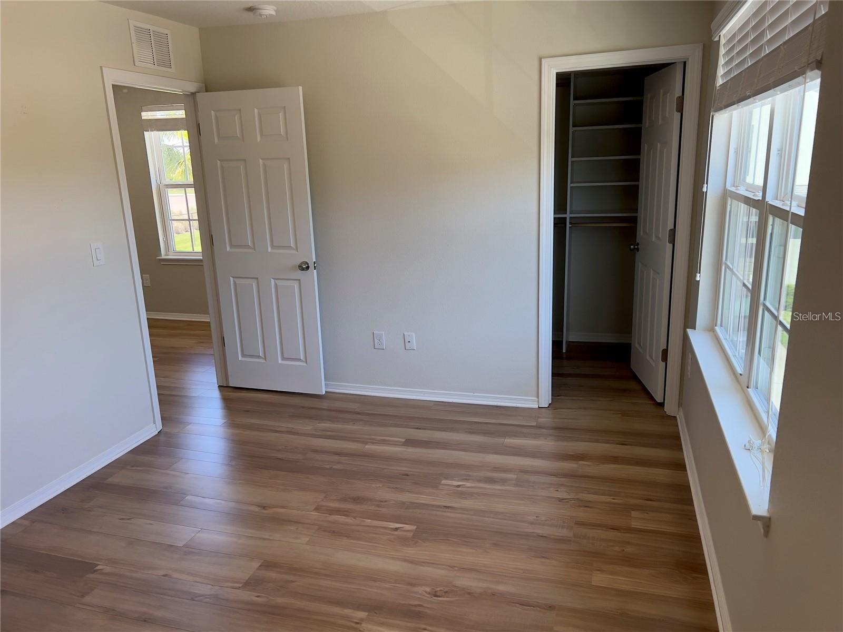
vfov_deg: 53.1
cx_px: 422
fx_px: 633
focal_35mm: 26
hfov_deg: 67.3
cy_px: 316
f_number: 1.5
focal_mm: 5.7
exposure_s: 1/166
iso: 50
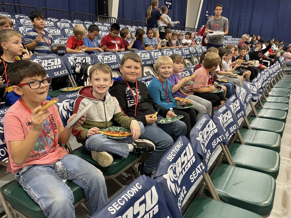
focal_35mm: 25
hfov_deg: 69.4
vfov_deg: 54.9
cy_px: 109
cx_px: 146
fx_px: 210
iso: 125
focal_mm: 5.1
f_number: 1.6
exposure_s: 1/60
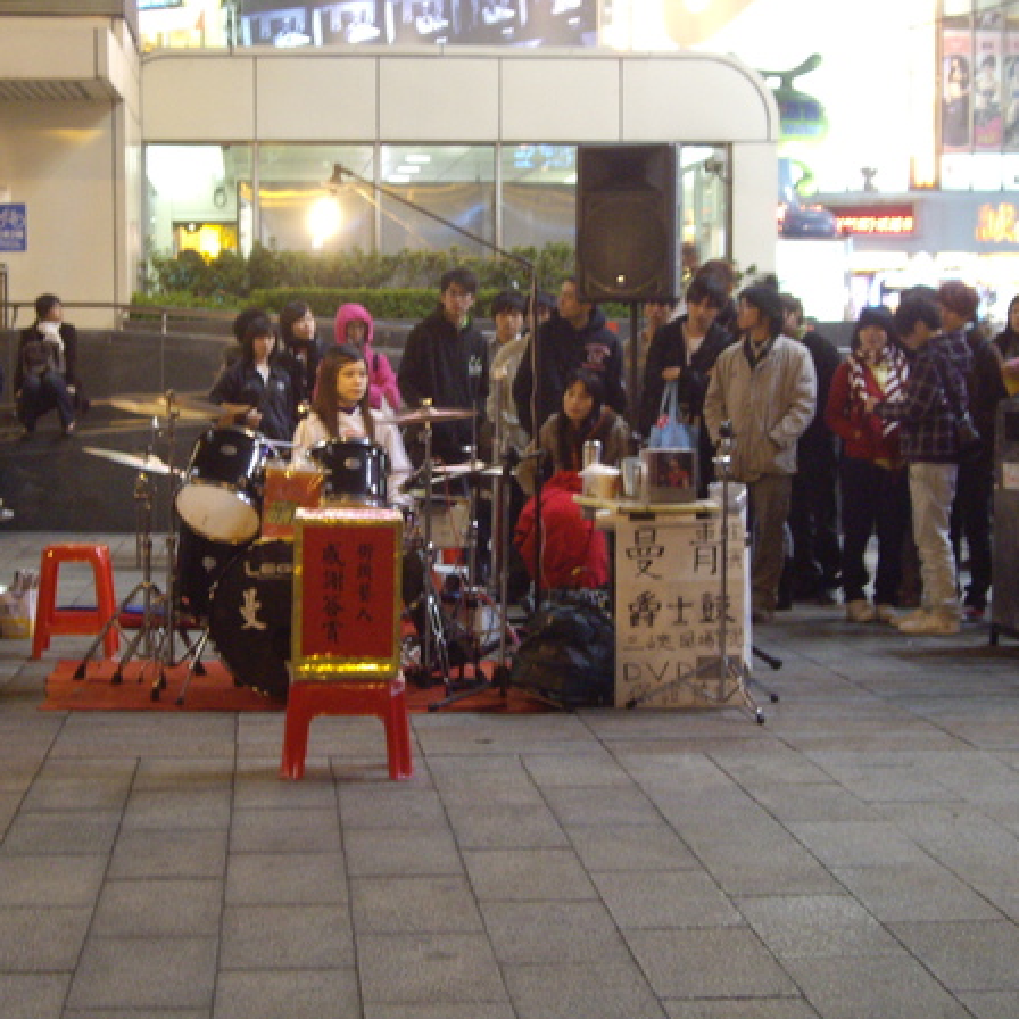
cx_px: 405
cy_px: 510
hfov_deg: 22.4
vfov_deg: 22.5
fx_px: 2564
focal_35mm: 77
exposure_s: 1/8
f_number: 3.8
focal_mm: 13.7
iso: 400
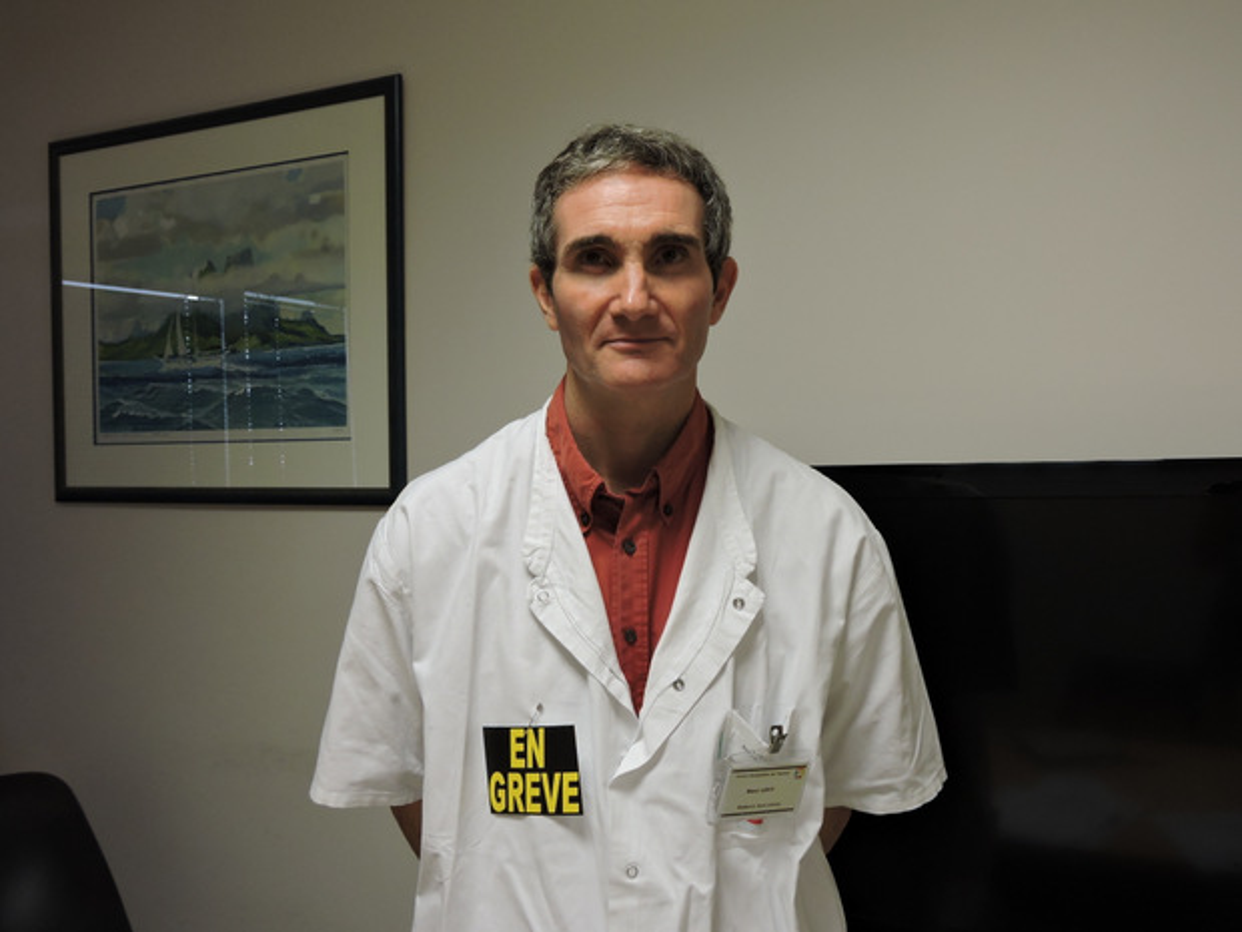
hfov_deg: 55.4
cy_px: 466
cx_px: 621
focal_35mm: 33
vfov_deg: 42.9
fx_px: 1184
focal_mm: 5.9
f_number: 3.6
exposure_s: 1/30
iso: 200
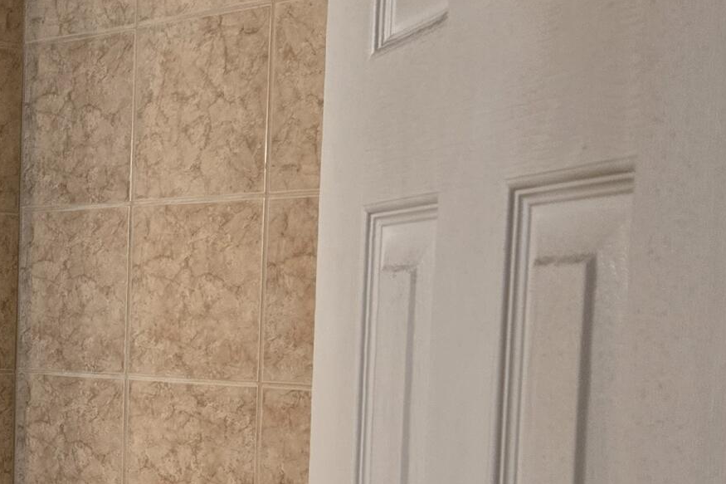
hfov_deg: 23.1
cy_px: 504
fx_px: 1653
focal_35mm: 82
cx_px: -105
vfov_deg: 16.3
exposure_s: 1/120
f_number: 1.8
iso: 160
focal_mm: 5.4
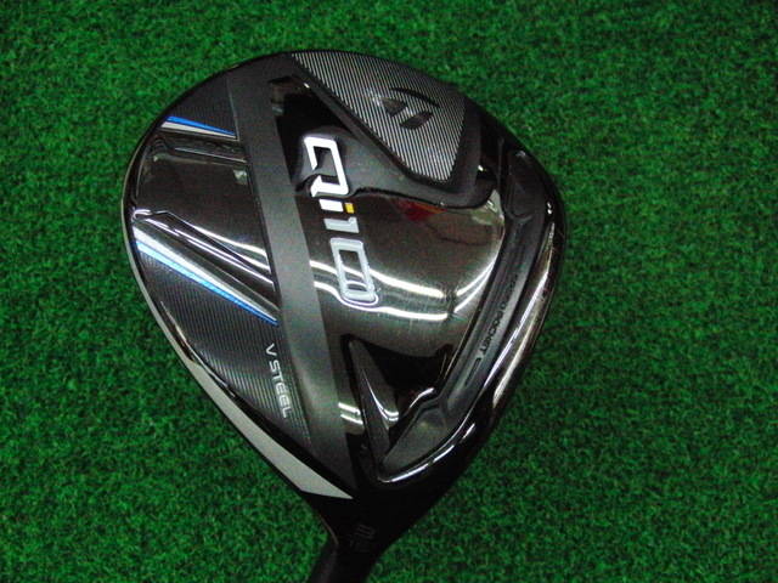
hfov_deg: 50.1
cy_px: 292
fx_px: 832
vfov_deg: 38.7
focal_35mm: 37
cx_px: 389
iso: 3200
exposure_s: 1/500
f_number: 3.6
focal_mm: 6.42
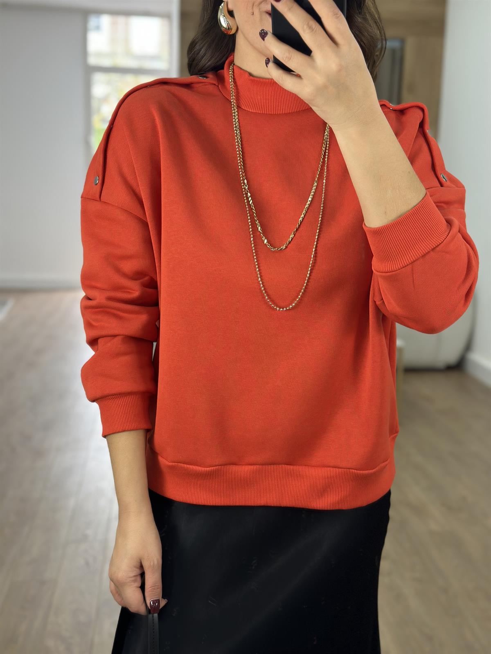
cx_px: 246
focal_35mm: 48
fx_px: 908
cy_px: 327
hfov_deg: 30.3
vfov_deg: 39.7
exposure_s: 1/100
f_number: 1.78
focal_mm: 6.86
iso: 80
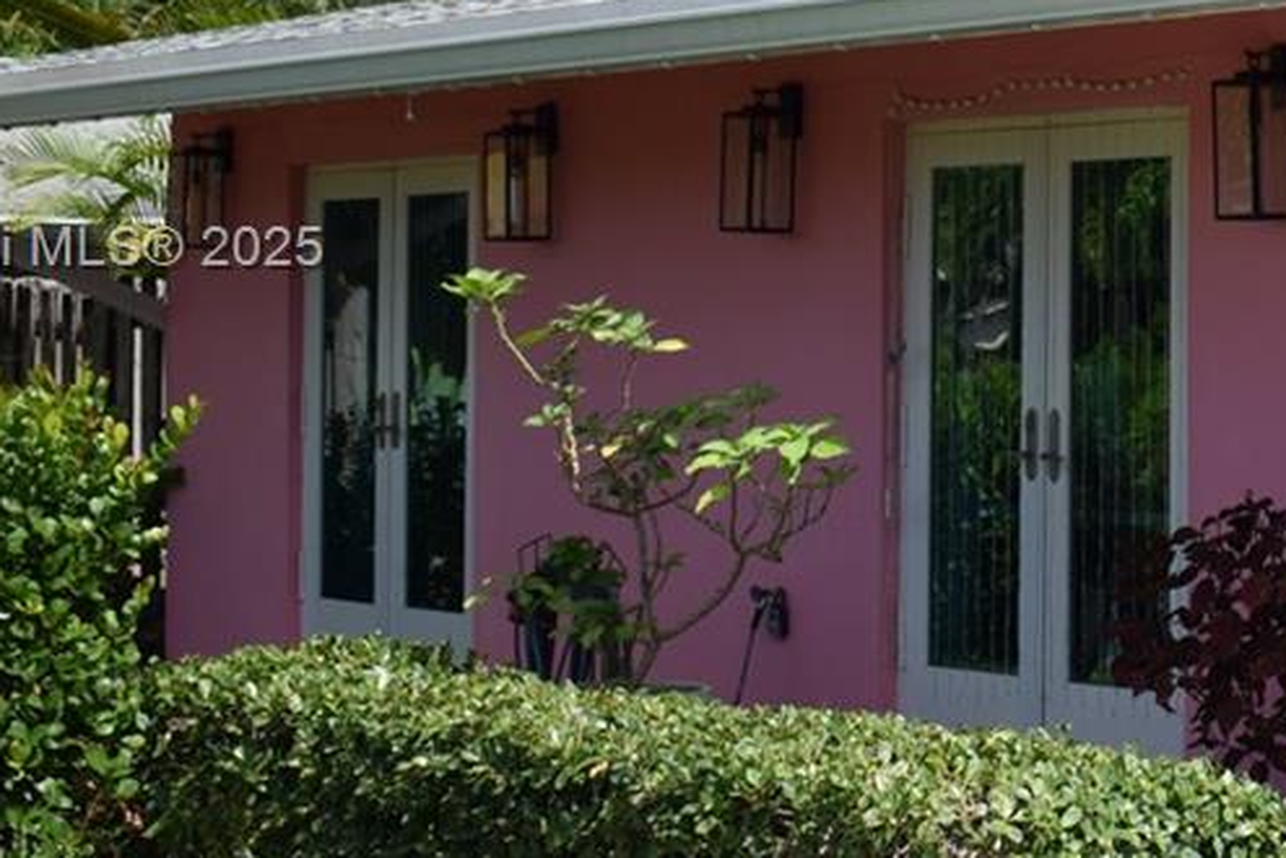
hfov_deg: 19.7
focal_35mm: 97
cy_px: 252
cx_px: 1572
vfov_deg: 14.1
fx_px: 3465
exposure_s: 1/1250
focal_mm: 20
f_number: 3.5
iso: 100
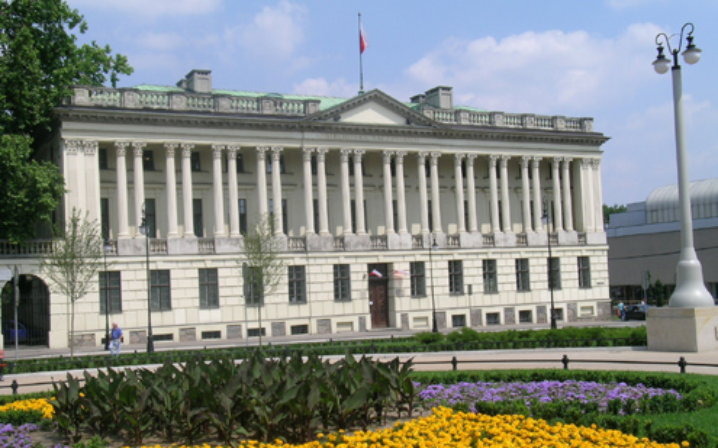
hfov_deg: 44.4
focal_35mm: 45
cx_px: 360
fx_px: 880
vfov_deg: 28.5
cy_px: 249
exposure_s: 1/256
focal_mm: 8.7
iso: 50
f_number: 7.2
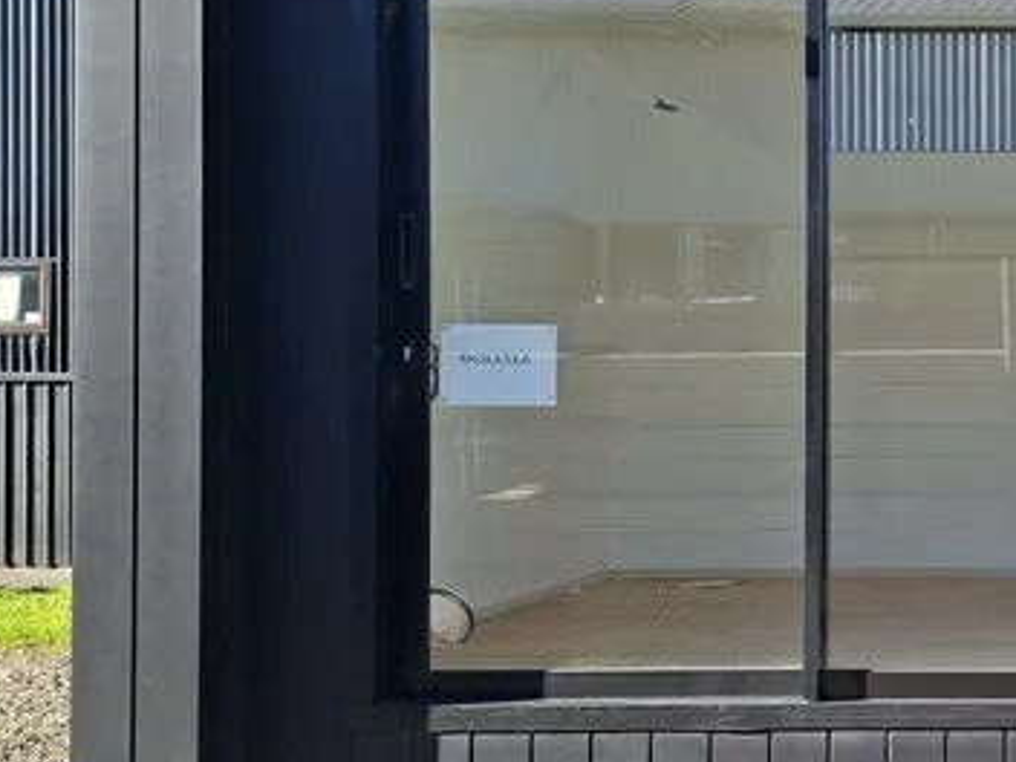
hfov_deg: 26.4
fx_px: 1966
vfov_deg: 21.9
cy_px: 395
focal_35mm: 67
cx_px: 1157
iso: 50
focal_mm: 5.54
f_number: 1.8
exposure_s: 1/828
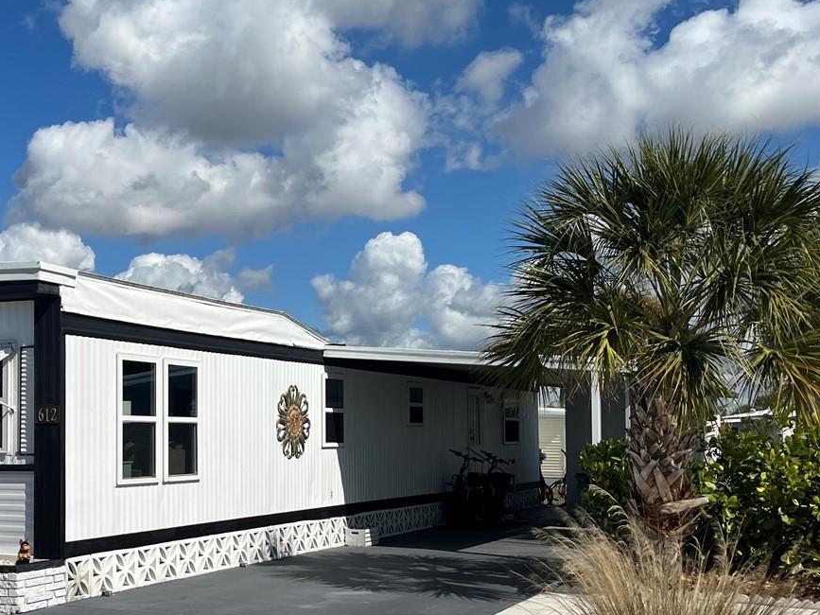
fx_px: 1137
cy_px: 382
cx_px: 211
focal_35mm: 48
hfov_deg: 38.7
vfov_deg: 30.1
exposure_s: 1/8403
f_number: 1.6
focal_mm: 5.1
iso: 50
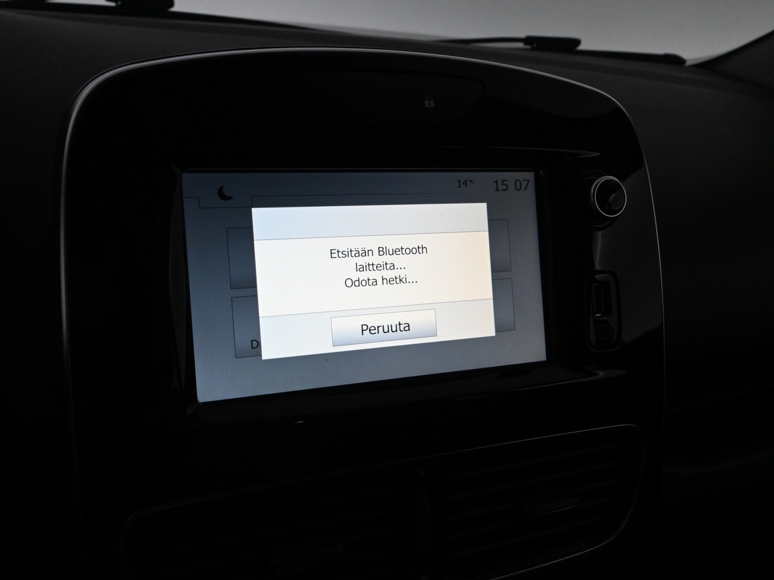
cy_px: 290
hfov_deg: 65.3
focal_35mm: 27
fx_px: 604
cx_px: 369
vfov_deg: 51.3
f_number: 7.1
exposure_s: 1/200
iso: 2500
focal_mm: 16
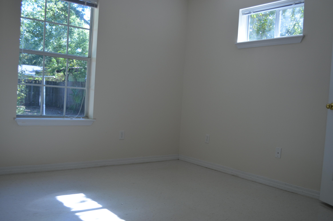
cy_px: 110
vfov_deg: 39.8
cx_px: 166
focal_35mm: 33
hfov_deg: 57.3
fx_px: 305
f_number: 5
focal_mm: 22
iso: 400
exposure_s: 1/100
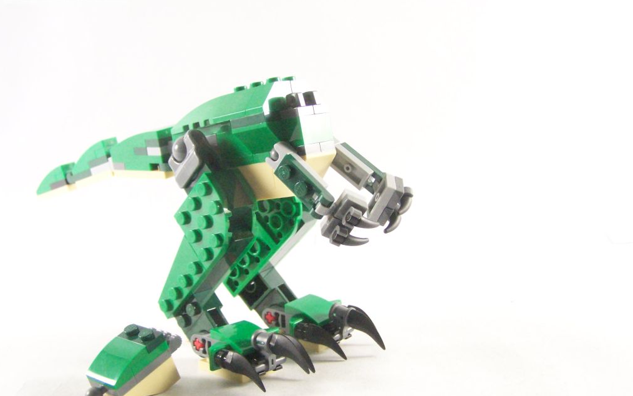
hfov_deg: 43.5
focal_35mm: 46
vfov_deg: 28.0
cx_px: 316
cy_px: 197
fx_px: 793
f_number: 3.2
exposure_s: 1/60
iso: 400
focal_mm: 7.1
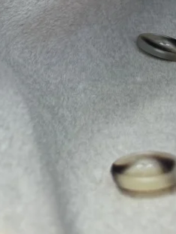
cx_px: -223
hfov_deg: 11.4
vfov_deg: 13.9
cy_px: -284
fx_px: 751
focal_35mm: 111
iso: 64
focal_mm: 6.76
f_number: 1.78
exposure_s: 1/121
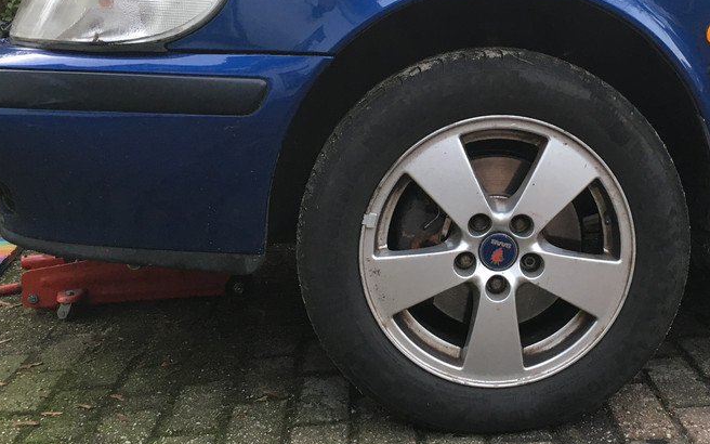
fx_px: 967
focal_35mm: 50
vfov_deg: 25.5
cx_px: 491
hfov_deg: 39.7
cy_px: 108
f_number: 2.2
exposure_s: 1/33
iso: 40
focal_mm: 4.15
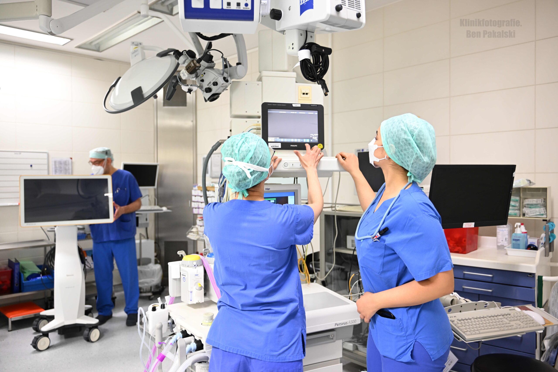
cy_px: 186
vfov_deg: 46.4
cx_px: 279
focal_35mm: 28
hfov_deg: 65.5
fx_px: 434
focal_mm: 28
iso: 640
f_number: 2.8
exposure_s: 1/40
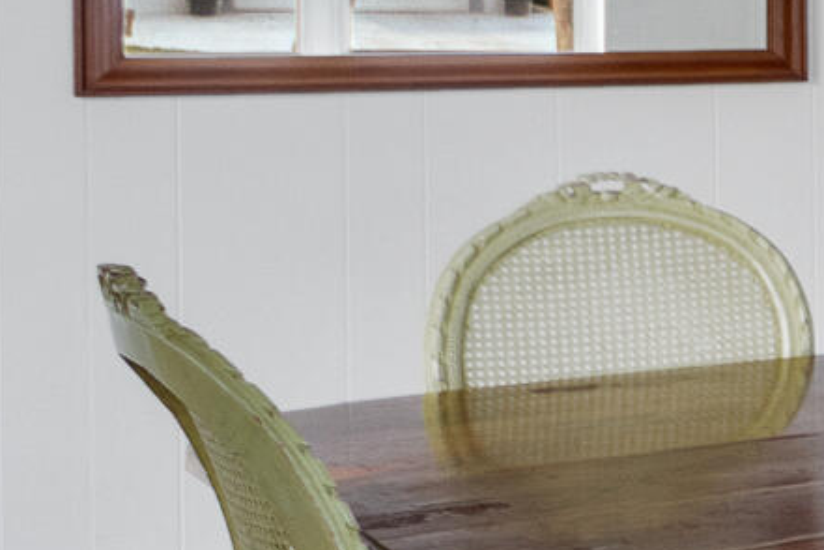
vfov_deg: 13.1
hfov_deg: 13.0
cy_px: -67
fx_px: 2334
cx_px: 2166
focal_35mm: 102
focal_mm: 10
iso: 320
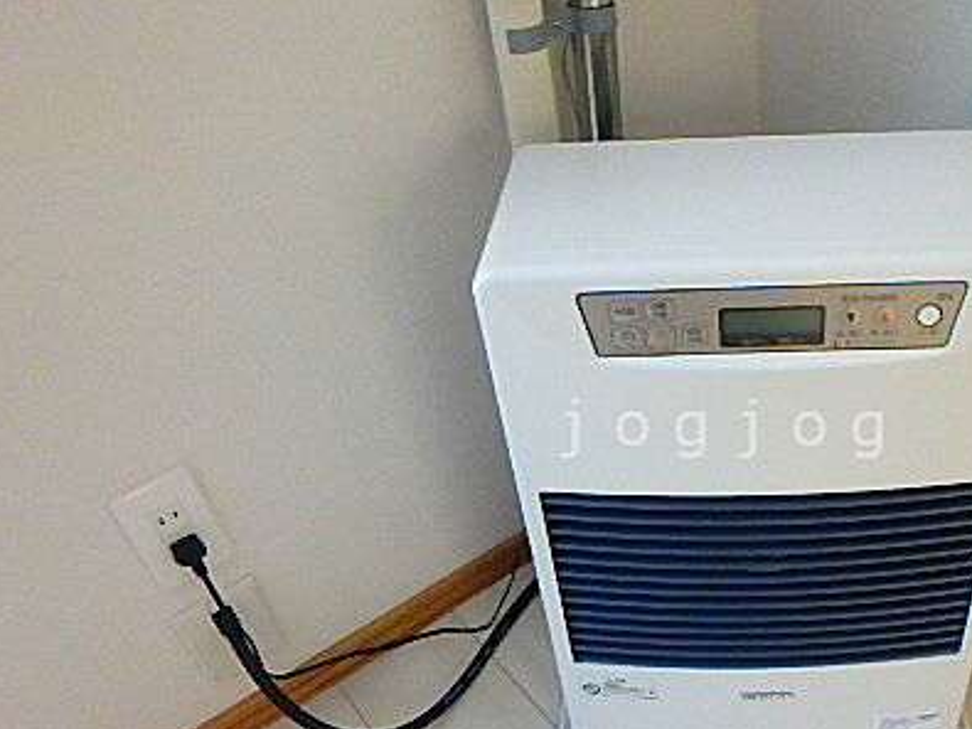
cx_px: 728
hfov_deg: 51.7
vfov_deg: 41.6
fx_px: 954
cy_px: 429
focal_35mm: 34
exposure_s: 1/8
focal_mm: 3.7
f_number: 3.5
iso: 800
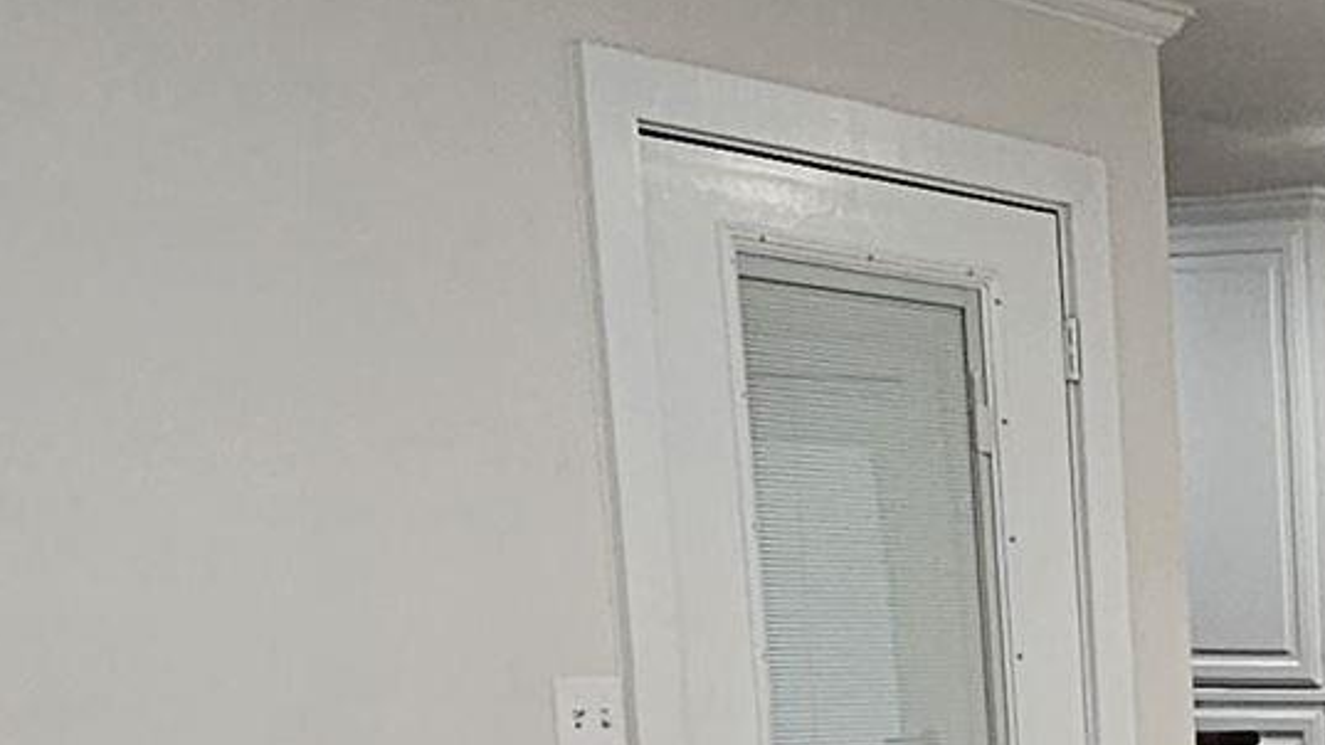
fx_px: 2846
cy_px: 1167
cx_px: 2191
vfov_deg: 13.9
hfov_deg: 20.7
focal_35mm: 81
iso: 160
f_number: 2.2
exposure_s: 1/60
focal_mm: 2.2
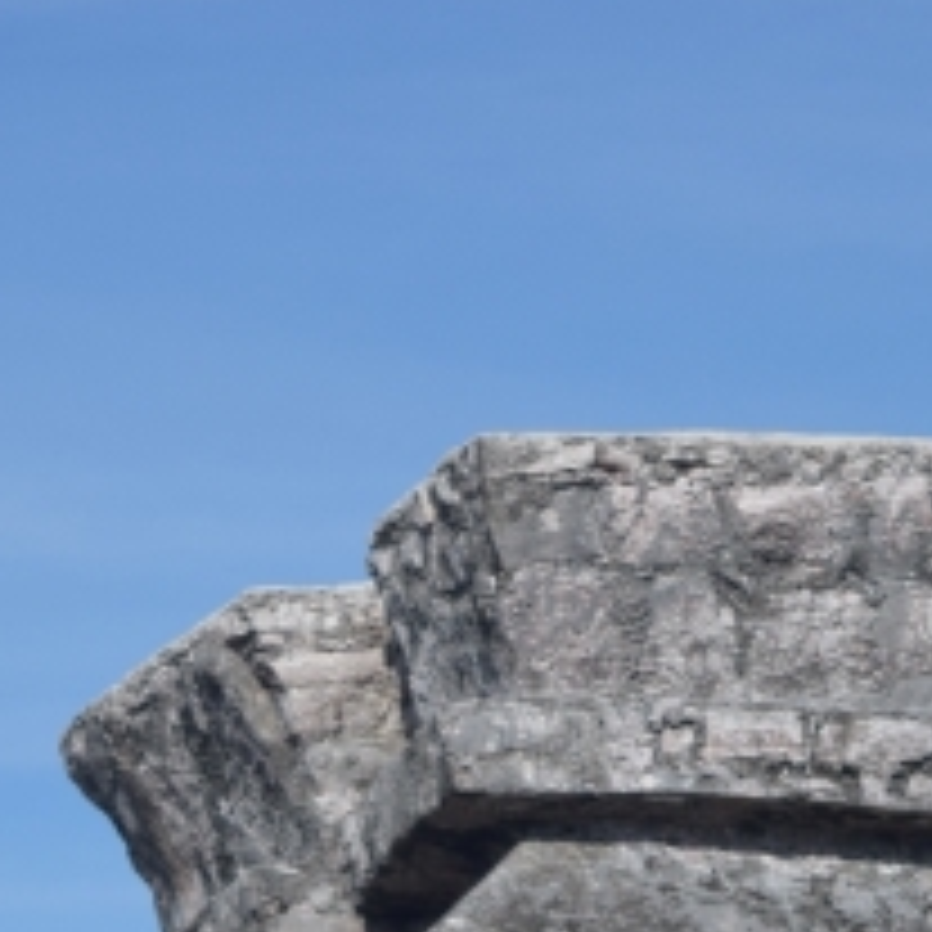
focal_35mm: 347
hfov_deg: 5.0
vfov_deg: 5.0
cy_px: 1504
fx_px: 10573
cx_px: 257
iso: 200
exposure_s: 1/1600
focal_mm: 55
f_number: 5.6
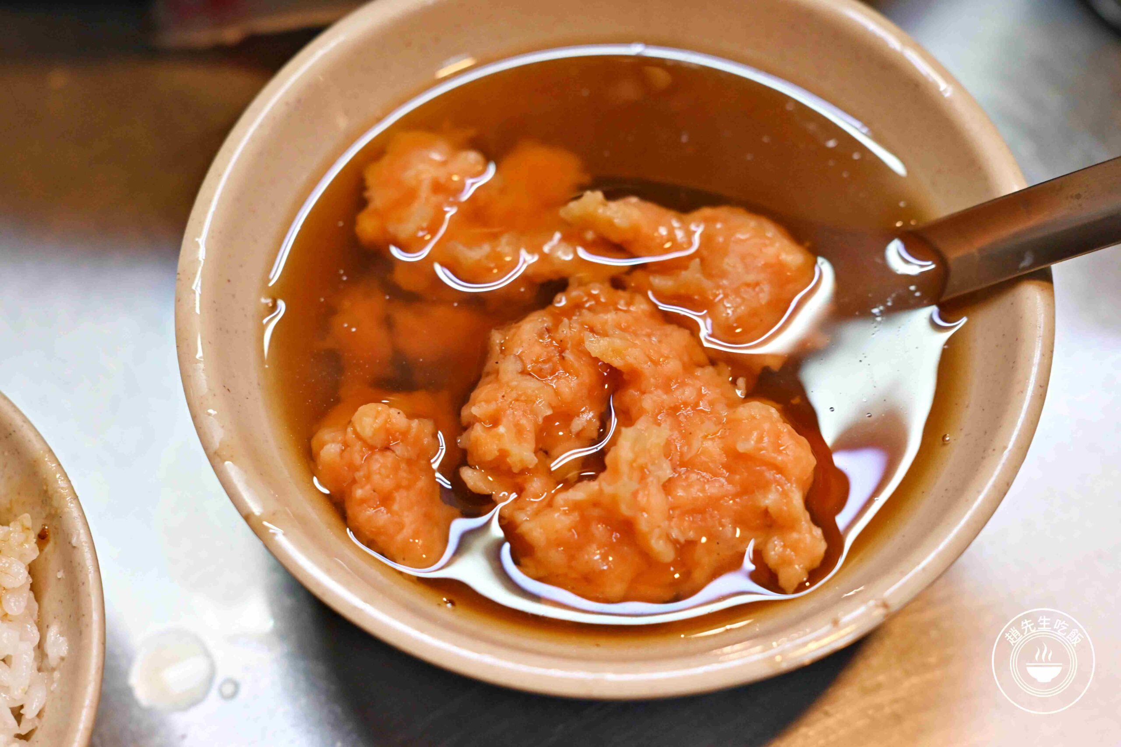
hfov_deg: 27.0
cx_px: 560
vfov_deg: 18.2
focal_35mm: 75
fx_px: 2335
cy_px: 374
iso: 1000
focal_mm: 50
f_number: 3.2
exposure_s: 1/160
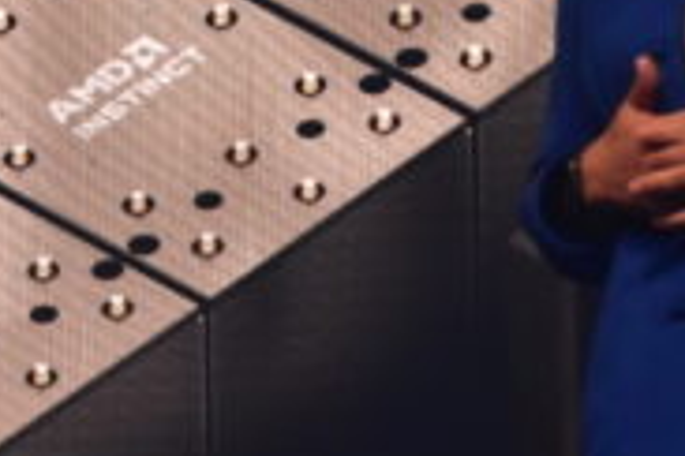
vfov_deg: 2.7
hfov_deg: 4.0
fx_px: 9741
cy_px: -146
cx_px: 240
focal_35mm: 512
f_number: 6
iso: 2000
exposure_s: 1/180
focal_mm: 100
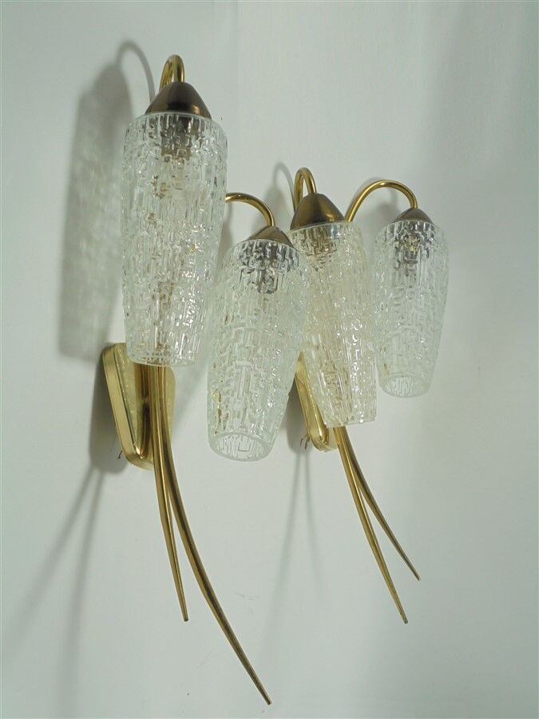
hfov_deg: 29.7
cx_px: 270
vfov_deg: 38.9
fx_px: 1017
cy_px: 360
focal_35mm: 49
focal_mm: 8.9
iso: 100
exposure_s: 1/60
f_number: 4.8
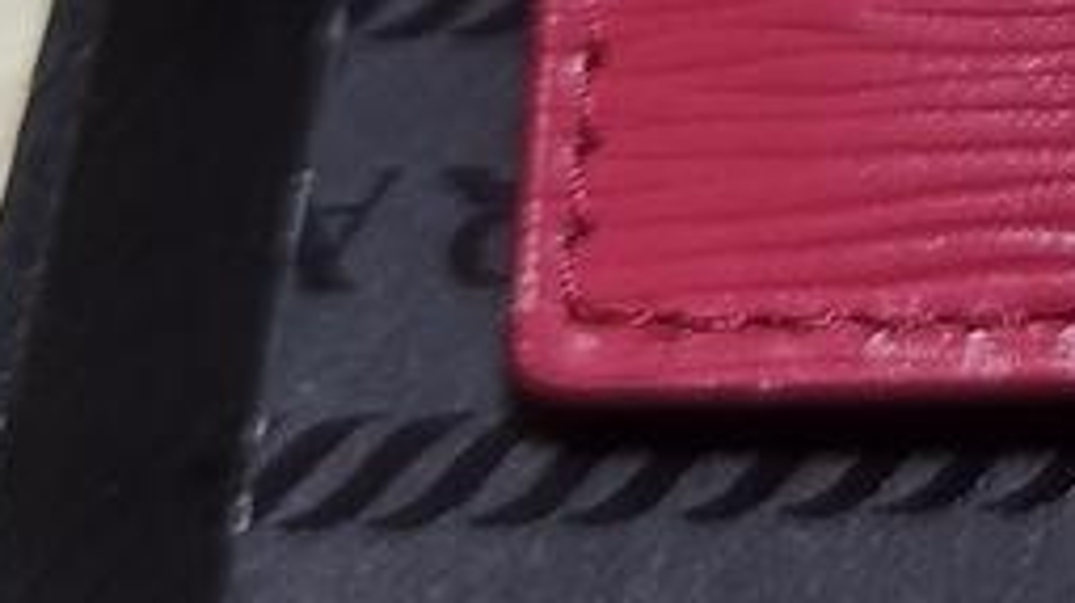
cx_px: 1636
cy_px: -814
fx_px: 3589
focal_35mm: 126
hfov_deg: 15.6
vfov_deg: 8.8
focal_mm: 5.4
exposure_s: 1/120
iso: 400
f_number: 1.8
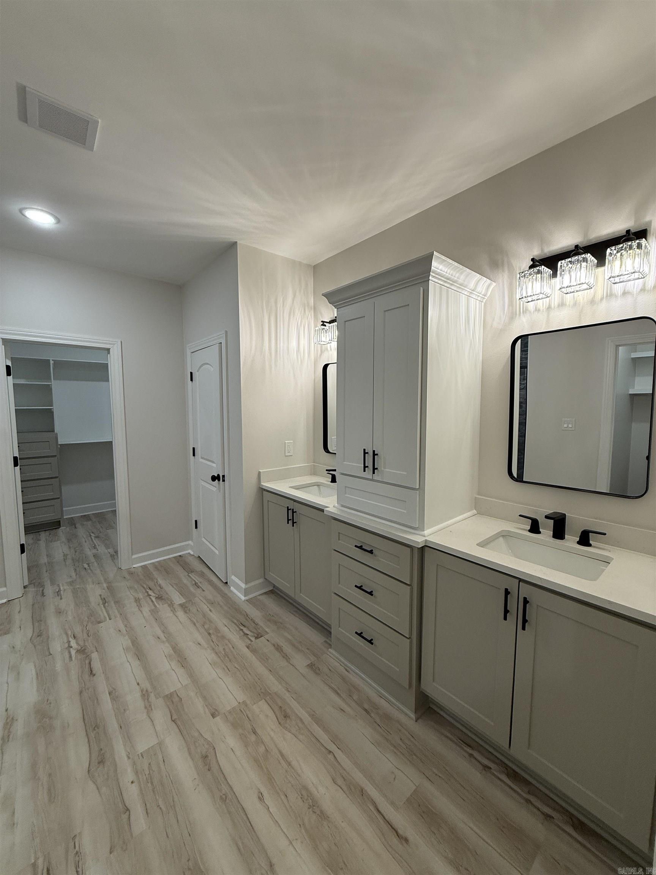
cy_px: 438
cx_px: 328
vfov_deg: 102.1
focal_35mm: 14
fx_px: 354
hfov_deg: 85.7
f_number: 2.2
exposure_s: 1/120
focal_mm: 2.22
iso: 100
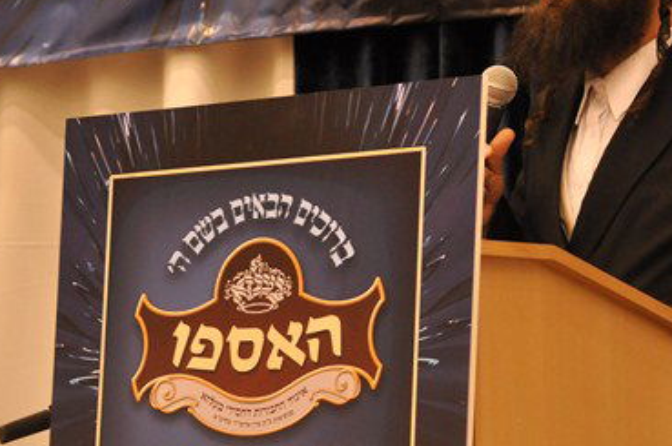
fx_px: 4120
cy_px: 201
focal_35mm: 221
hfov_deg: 9.3
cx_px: 381
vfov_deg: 6.2
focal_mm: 68
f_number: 6.3
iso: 1250
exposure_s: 1/60
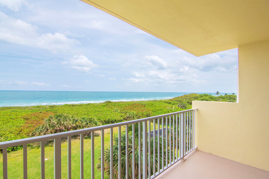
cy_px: 90
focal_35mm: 16
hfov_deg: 95.0
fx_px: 123
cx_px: 134
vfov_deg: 72.0
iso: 320
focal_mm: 11
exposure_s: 1/1600
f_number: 6.3
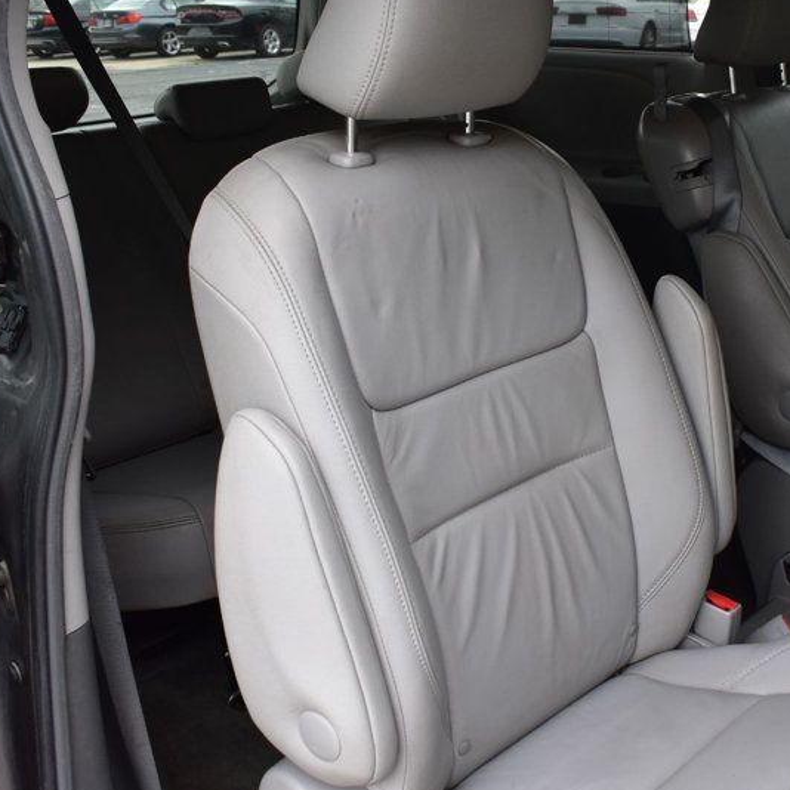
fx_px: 1136
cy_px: 370
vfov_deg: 38.3
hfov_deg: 37.8
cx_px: 546
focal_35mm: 44
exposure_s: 1/60
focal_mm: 18
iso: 400
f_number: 8
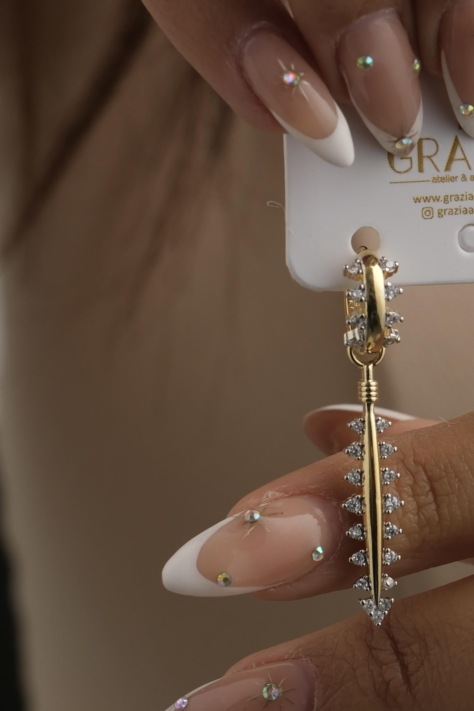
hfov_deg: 5.8
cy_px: 328
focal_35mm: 238
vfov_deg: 8.7
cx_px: 470
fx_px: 4701
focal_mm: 80
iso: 160
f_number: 9
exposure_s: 1/200
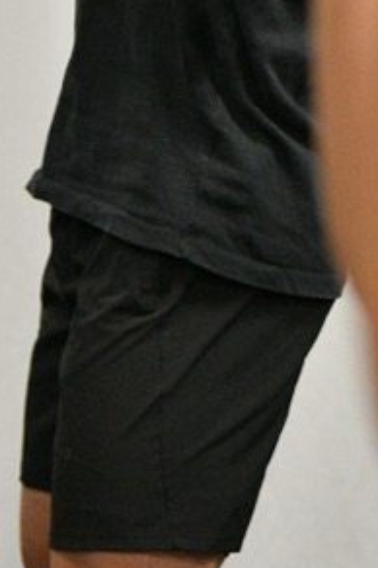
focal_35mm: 361
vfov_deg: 5.7
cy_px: -281
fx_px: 5685
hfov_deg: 3.8
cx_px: 322
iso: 2500
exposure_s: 1/640
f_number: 2.8
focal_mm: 82
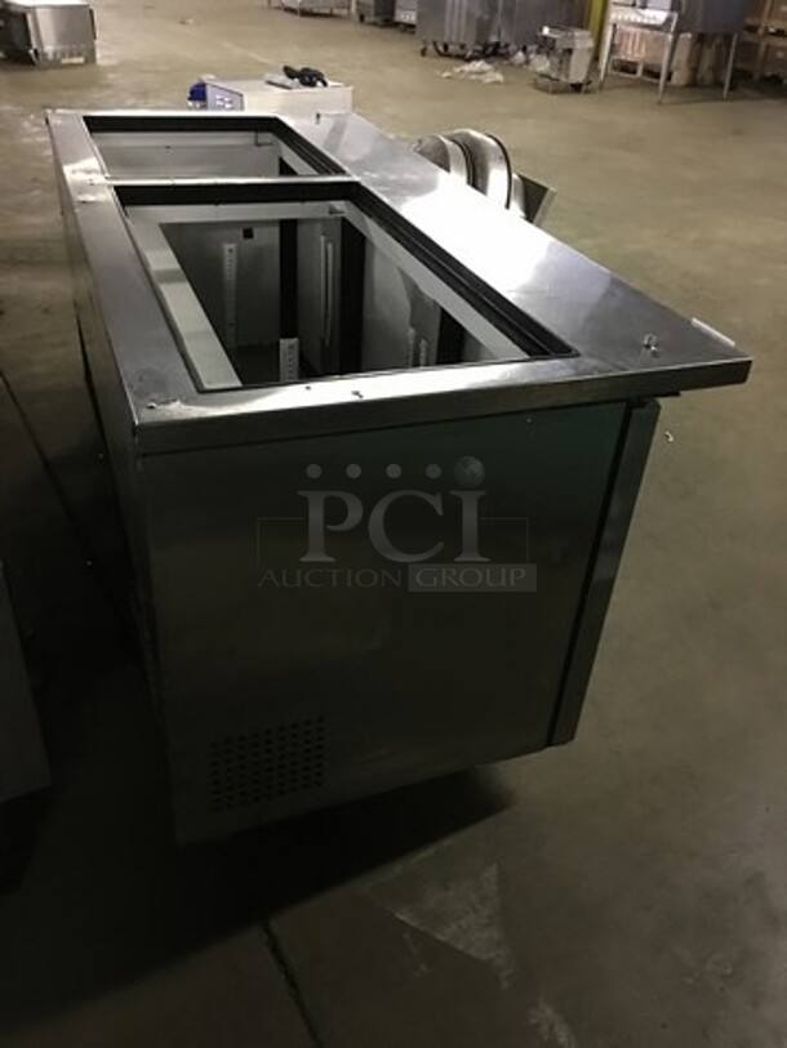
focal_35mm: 29
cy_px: 524
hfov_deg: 48.2
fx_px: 879
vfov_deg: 61.7
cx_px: 394
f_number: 2.2
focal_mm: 4.15
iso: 100
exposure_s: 1/4
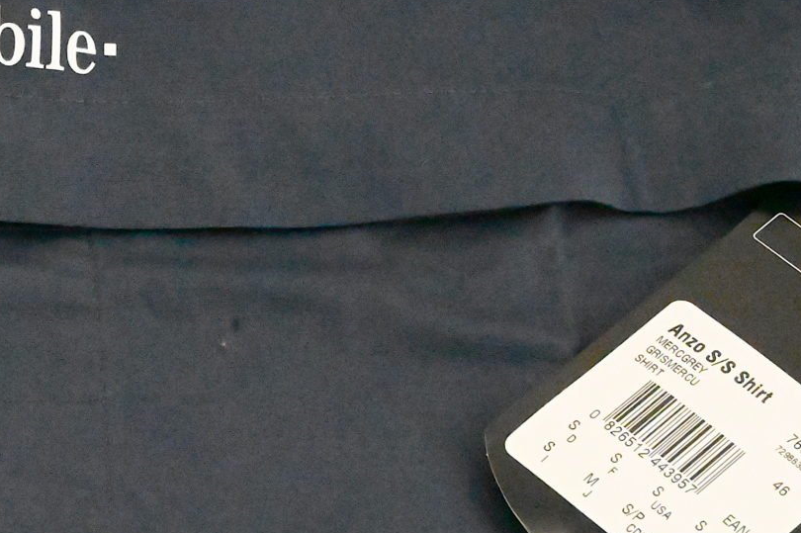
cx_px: -19
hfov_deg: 12.2
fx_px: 3691
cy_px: 365
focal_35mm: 166
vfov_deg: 8.3
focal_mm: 70
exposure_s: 1/640
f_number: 20
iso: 51200
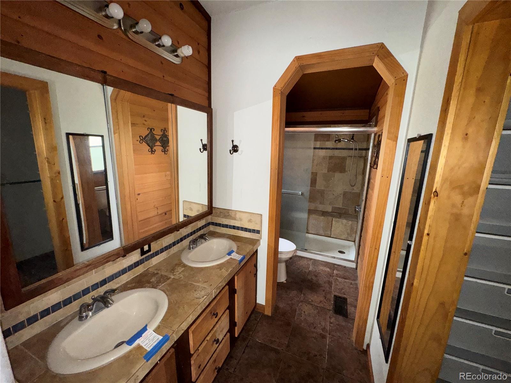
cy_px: 192
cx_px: 256
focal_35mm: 14
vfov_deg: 85.7
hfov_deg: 102.1
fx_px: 207
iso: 200
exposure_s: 1/60
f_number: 2.2
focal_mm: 2.22
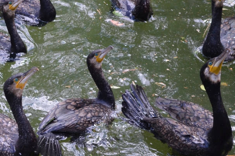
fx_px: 905
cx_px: 44
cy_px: 81
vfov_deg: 9.8
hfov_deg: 14.7
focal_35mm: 139
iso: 1100
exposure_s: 1/500
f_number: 5.6
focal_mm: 55
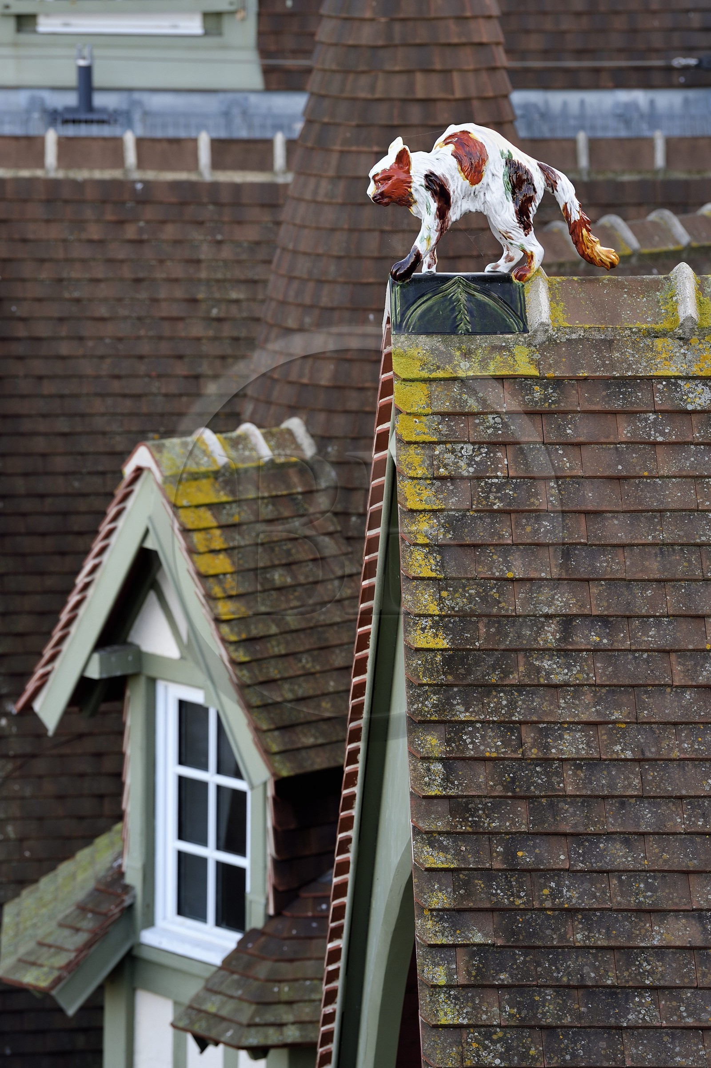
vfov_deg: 13.7
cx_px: 356
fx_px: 4449
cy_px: 534
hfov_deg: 9.1
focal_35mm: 150
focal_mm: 150
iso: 200
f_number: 5.6
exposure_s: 1/100
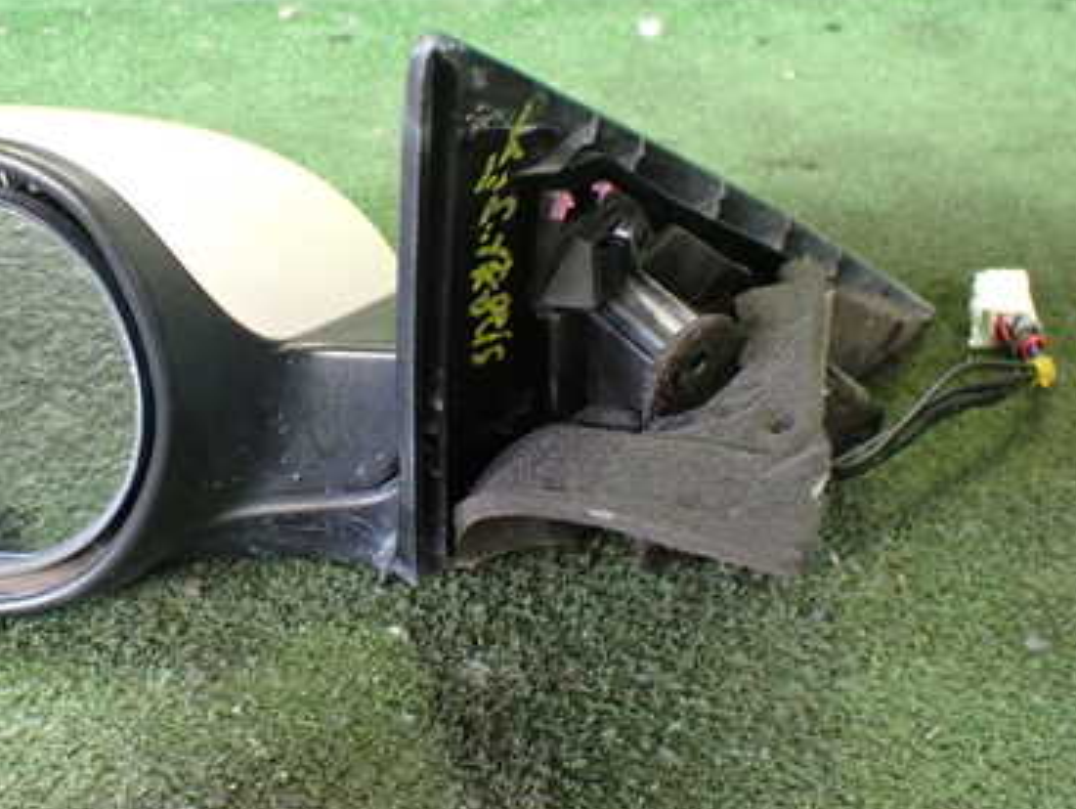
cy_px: 343
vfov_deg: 29.7
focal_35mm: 49
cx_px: 267
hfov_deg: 37.9
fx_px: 1525
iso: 800
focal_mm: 5.4
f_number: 2.3
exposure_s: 1/50
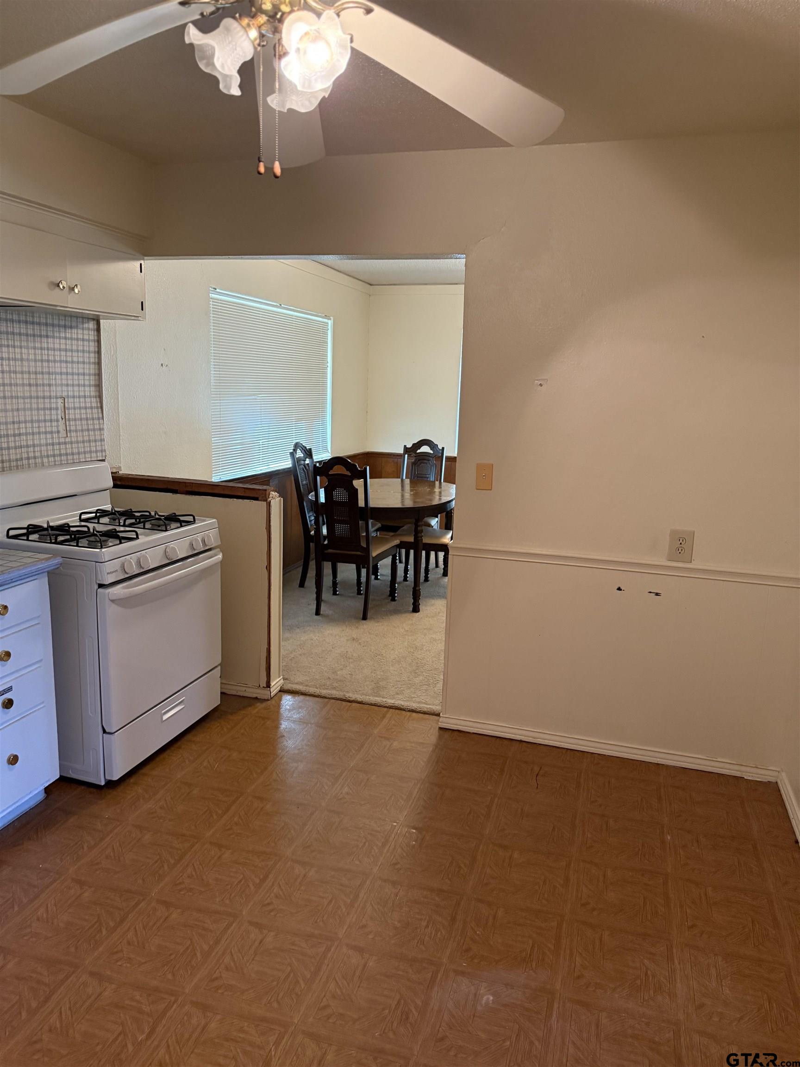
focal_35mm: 24
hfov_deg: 56.8
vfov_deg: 71.6
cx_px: 400
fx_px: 740
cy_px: 534
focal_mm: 6.76
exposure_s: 1/60
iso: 500
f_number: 1.78
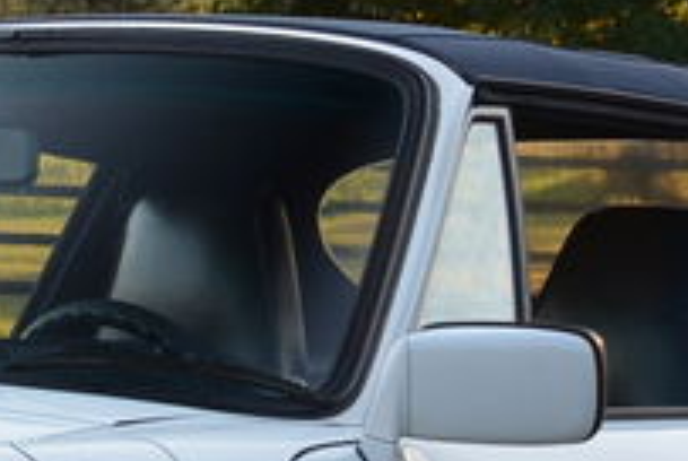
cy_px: 525
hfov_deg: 8.7
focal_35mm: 234
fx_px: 4469
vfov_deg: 5.9
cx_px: -207
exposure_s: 1/100
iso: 400
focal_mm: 31
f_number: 5
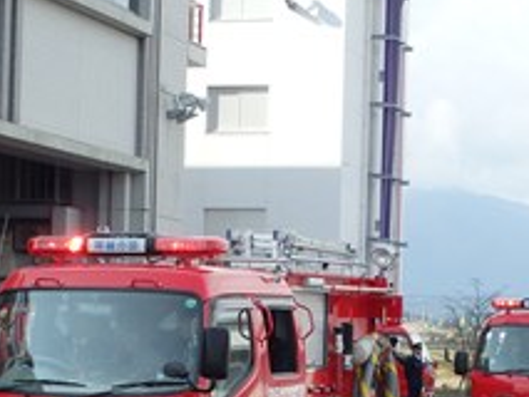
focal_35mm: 126
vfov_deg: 11.7
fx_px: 1927
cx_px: 75
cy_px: 337
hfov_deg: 15.5
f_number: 5.3
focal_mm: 10.7
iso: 125
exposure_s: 1/320
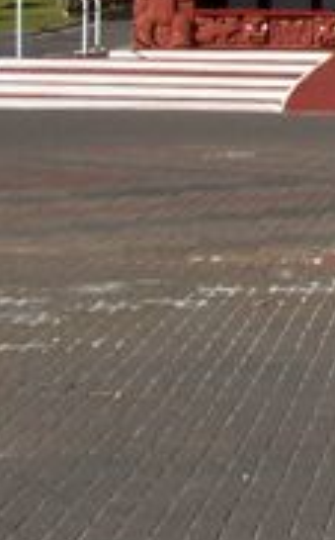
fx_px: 3126
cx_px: 706
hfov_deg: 6.0
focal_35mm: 213
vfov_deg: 9.8
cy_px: -45
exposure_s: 1/500
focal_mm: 8.6
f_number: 6.7
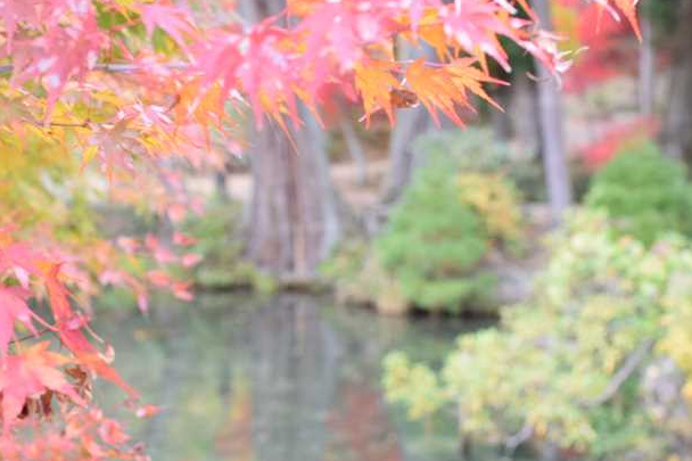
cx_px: 321
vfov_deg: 22.5
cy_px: 293
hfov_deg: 33.4
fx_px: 1153
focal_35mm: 60
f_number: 4
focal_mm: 30
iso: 320
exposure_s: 1/125
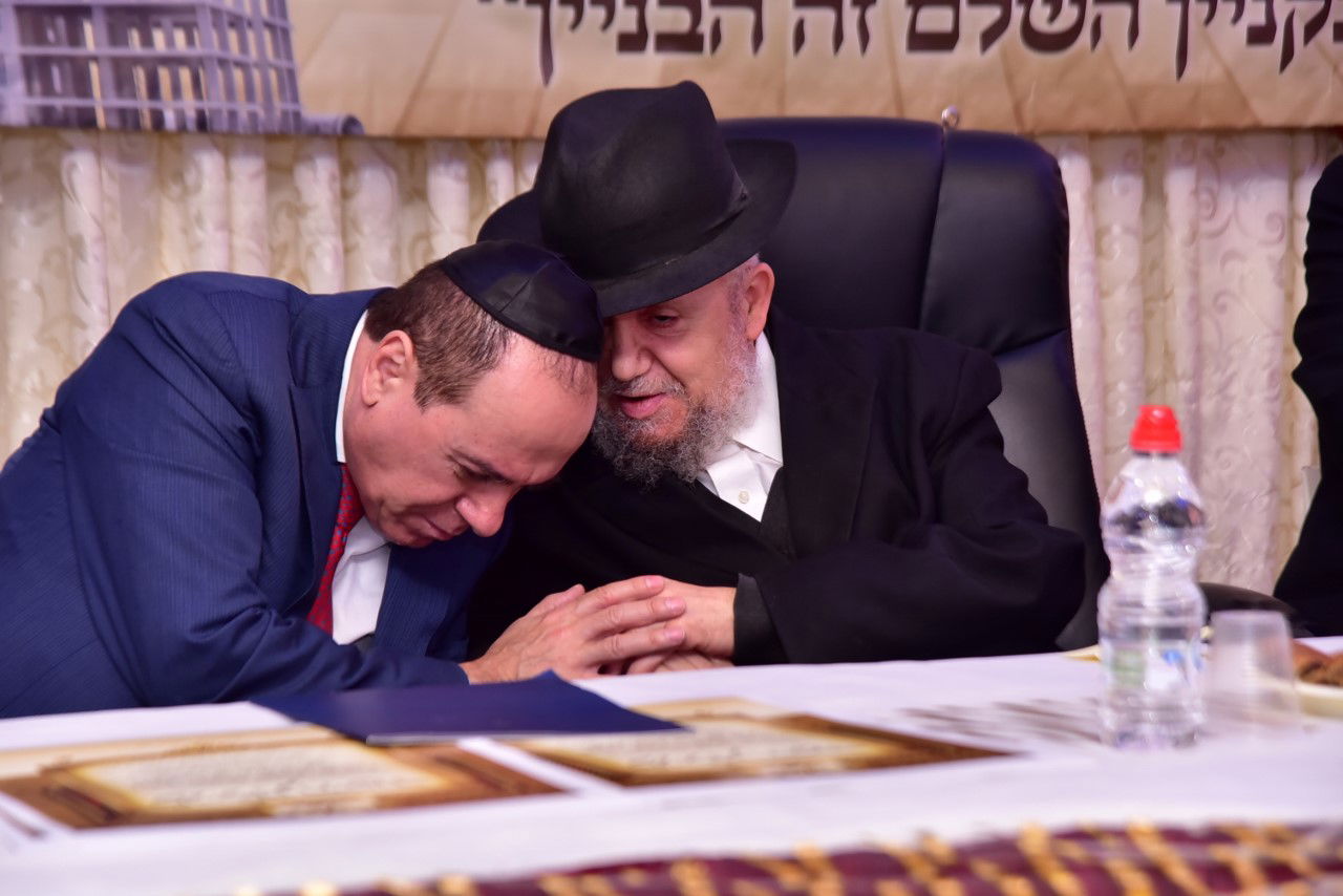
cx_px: 672
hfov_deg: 17.1
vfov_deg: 11.4
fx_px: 4477
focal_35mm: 120
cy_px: 448
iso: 1250
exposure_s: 1/125
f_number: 5.6
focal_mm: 120
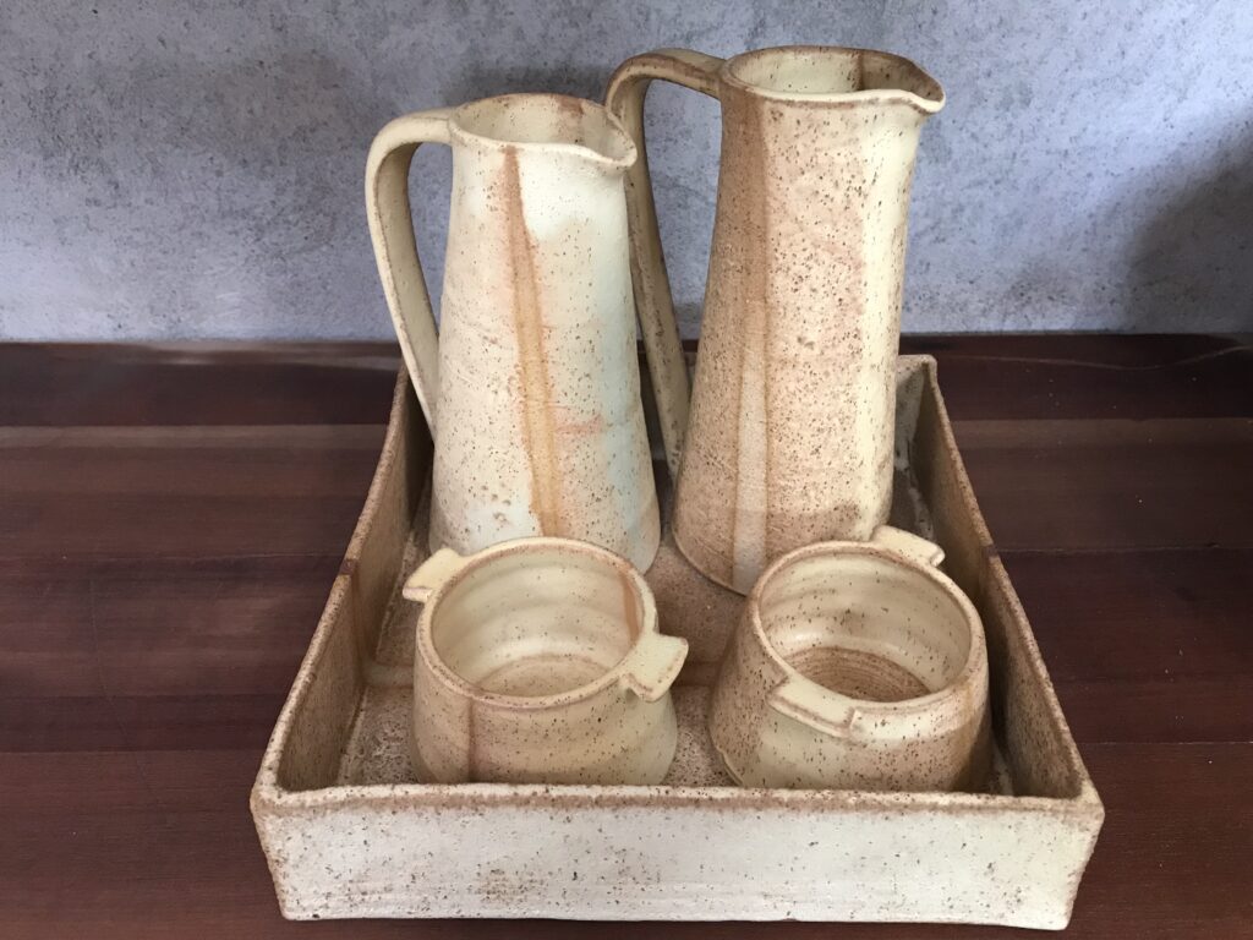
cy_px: 470
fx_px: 1014
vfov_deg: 49.7
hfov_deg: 63.4
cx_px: 626
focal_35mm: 28
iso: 80
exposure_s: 1/17
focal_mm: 3.99
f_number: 1.8
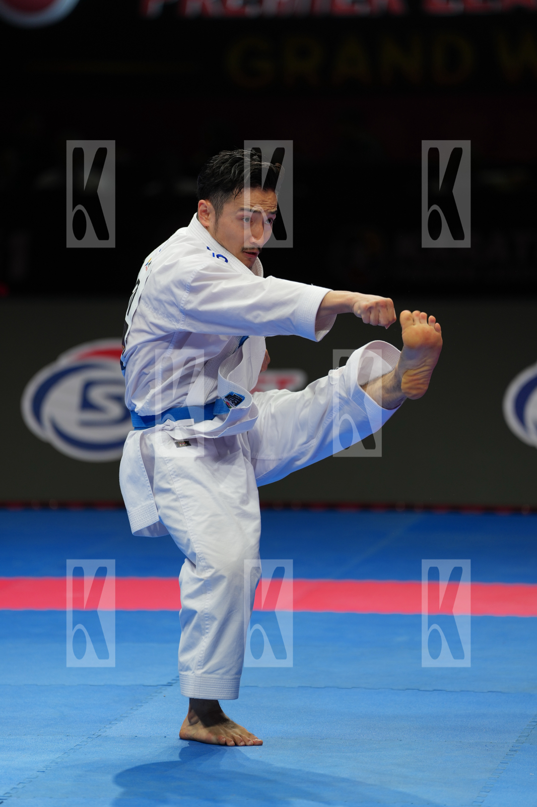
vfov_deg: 10.3
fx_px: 4477
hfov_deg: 6.9
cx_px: 268
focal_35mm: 200
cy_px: 404
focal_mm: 200
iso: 200
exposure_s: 1/500
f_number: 2.8
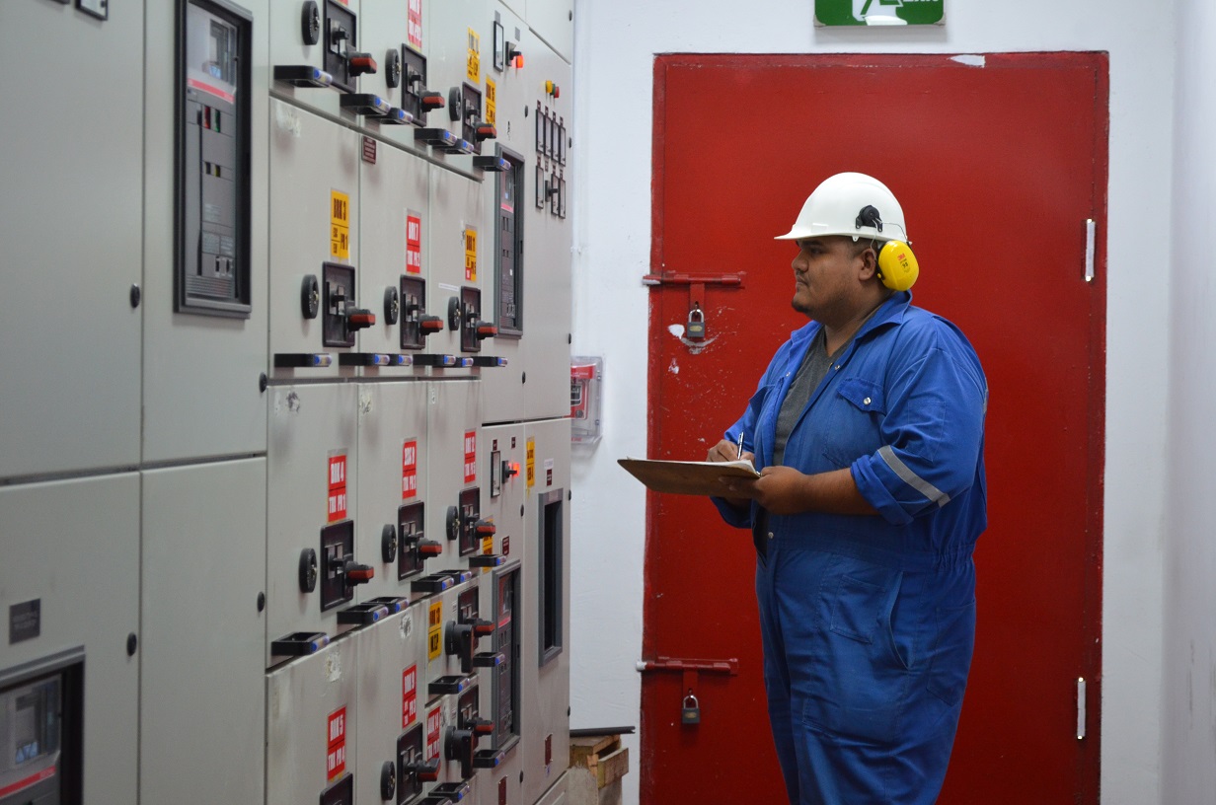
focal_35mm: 78
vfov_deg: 17.4
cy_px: 402
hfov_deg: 26.0
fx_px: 2629
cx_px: 608
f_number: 5.6
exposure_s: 1/30
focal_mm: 52
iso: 1250
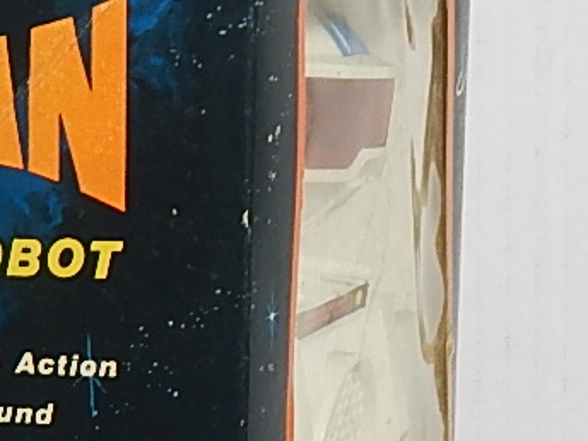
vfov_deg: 10.1
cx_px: 21
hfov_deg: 13.5
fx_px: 2446
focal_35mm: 144
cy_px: 571
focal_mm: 5.6
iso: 125
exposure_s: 1/30
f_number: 3.2
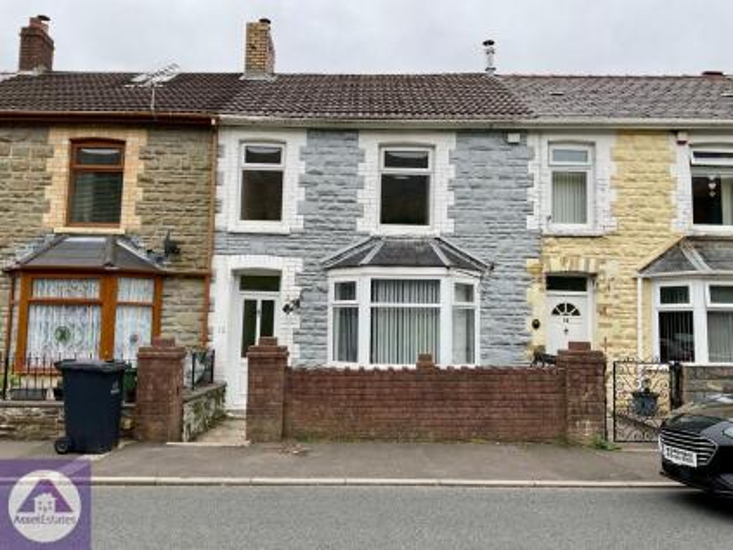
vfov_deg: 48.2
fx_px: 614
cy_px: 275
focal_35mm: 29
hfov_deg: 61.7
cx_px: 366
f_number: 1.8
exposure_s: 1/400
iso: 16
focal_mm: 3
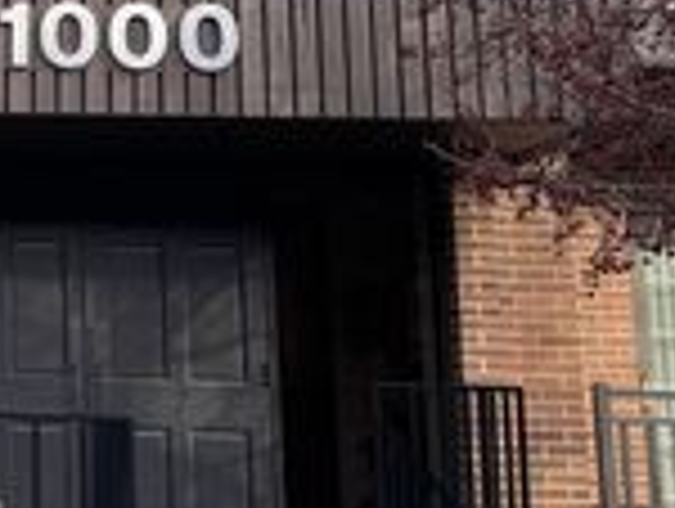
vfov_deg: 18.2
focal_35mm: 80
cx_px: -153
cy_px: 56
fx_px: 1562
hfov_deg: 22.3
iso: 80
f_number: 1.78
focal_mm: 6.76
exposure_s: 1/700
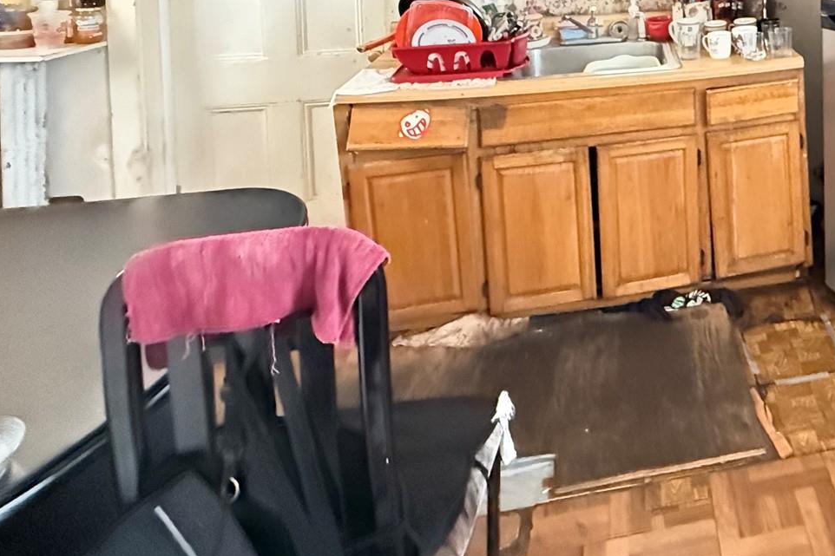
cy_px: -57
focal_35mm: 31
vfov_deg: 35.9
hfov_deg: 50.7
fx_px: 719
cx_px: 803
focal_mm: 2.22
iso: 1600
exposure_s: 1/40
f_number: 2.2
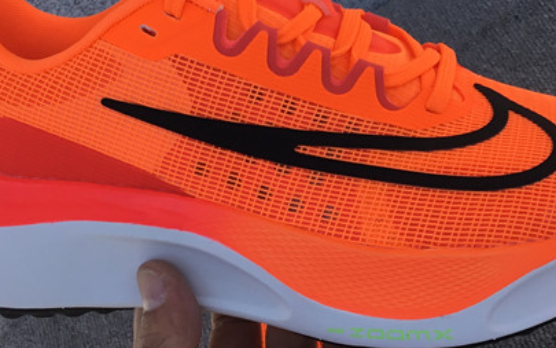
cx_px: 306
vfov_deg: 17.8
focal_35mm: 73
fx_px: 1106
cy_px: 152
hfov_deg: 28.2
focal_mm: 3.3
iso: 25
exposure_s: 1/574
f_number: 2.4
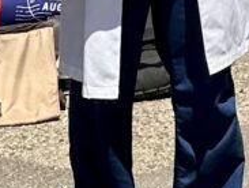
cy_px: -78
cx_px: 384
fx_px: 966
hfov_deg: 13.7
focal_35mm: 134
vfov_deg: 10.8
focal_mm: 6.86
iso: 80
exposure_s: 1/4545
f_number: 1.78
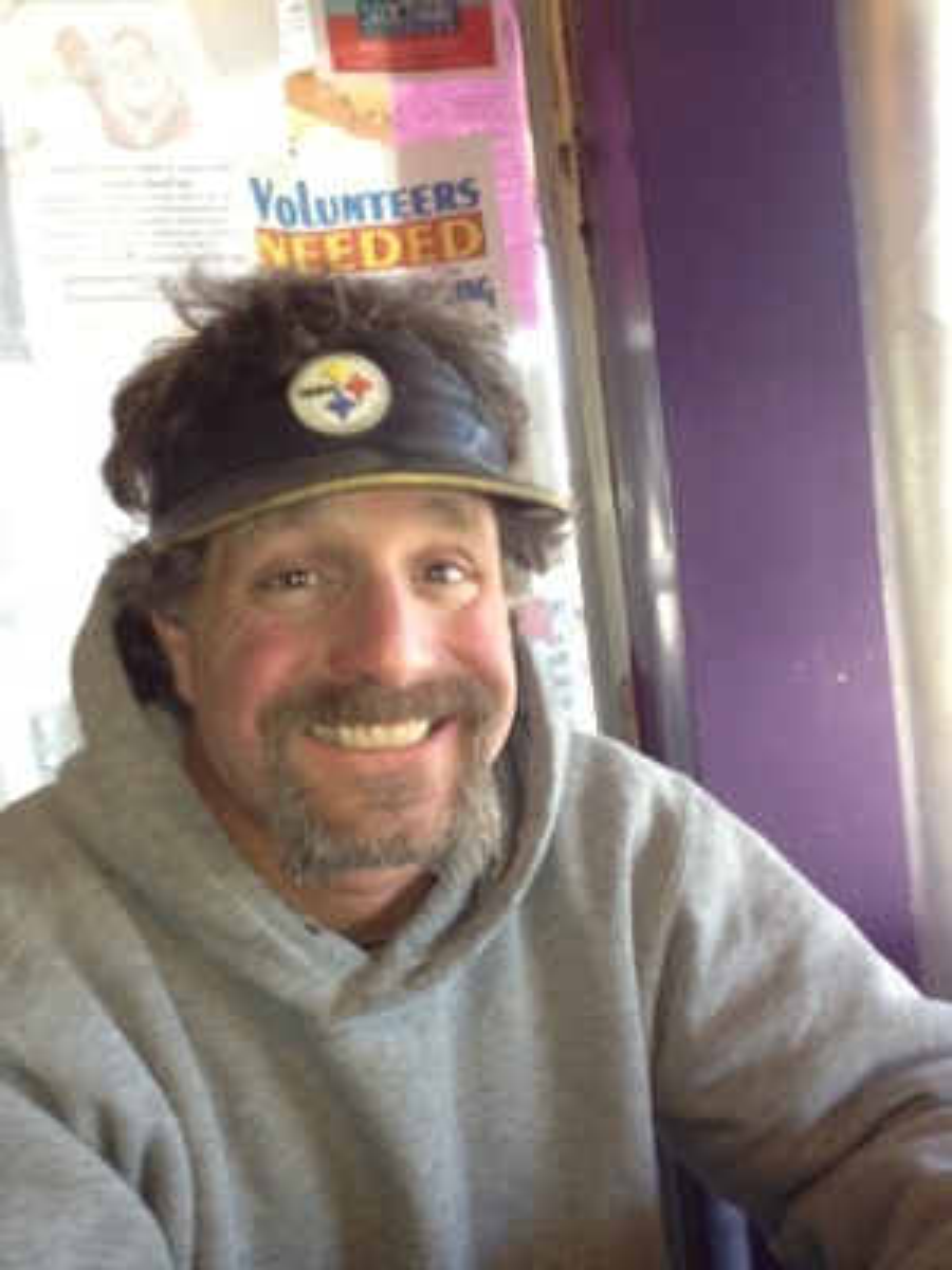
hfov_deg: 40.7
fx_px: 1283
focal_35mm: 35
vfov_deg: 52.6
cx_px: 476
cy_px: 635
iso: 64
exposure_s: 1/20
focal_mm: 4.28
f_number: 2.4
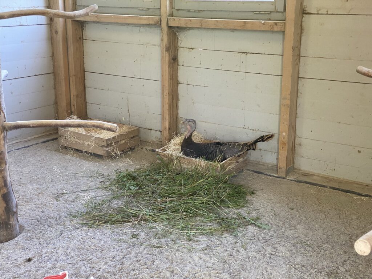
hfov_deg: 36.8
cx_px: 186
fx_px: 559
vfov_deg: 28.0
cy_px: 140
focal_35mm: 52
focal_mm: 6
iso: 160
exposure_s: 1/75
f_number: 2
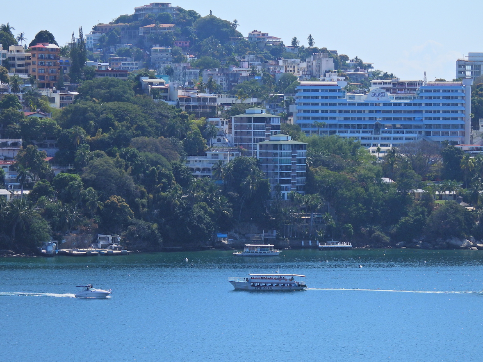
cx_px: 228
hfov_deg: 12.1
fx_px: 2274
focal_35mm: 163
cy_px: 168
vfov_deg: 9.1
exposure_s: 1/1250
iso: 100
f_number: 4.5
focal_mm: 26.8
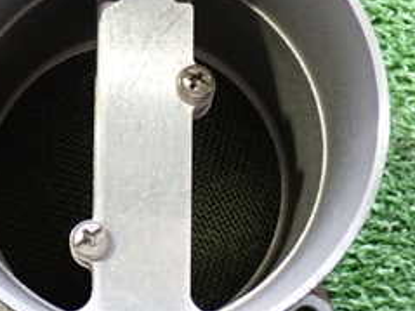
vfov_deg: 14.3
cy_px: 177
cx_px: 132
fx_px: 1234
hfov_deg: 19.0
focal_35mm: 103
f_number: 2.8
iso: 500
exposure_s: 1/40
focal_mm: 7.31
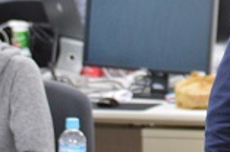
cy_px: -82
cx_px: 324
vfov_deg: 4.3
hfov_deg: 6.5
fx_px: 2014
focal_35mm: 316
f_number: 4
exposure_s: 1/100
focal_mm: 55
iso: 1600
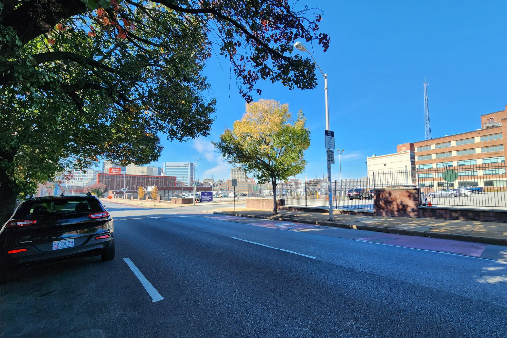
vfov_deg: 81.2
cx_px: 261
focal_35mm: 14
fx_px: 197
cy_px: 175
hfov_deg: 104.2
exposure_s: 1/736
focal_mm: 2.2
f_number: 2.2
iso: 50
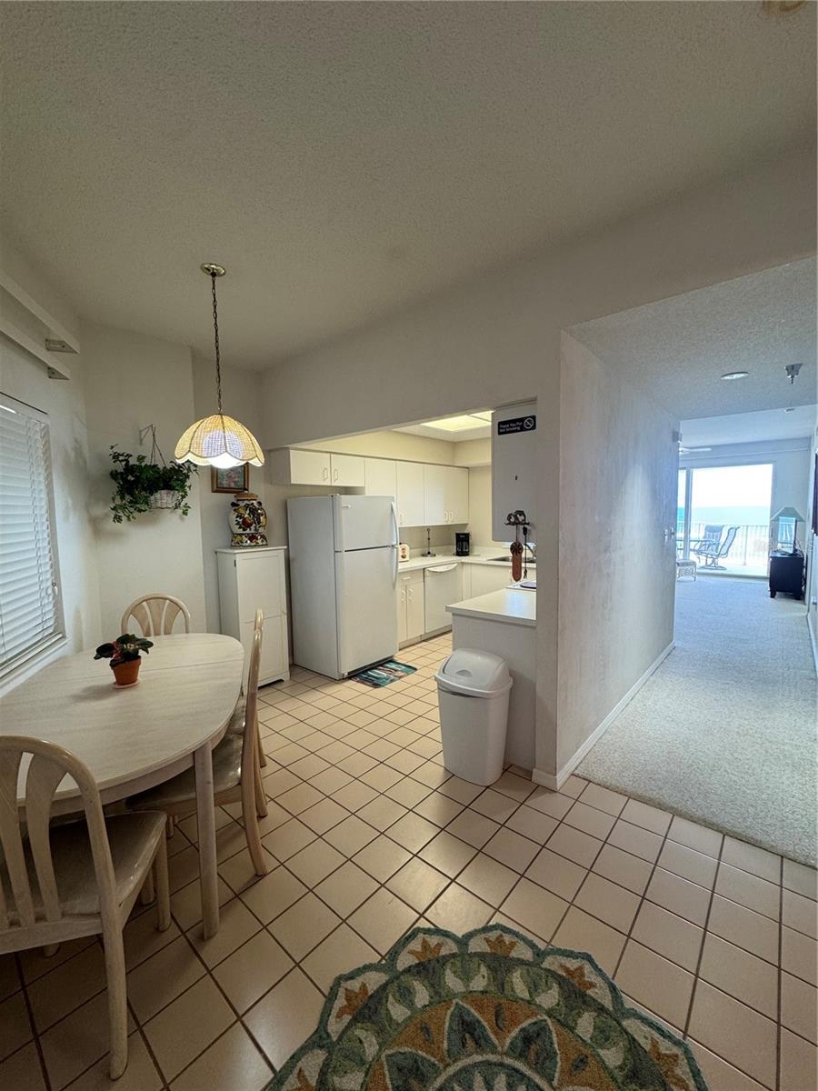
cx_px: 409
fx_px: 441
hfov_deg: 85.7
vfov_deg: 102.1
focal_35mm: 14
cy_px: 546
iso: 160
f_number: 2.2
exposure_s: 1/60
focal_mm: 2.22
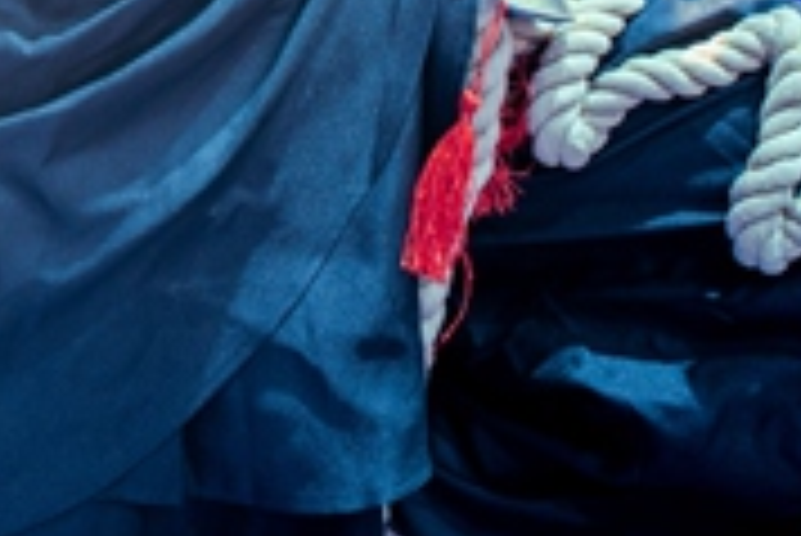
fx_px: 3496
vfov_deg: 8.4
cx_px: -382
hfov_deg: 12.5
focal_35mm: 157
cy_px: -491
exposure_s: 1/160
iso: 320
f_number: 3.5
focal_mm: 35
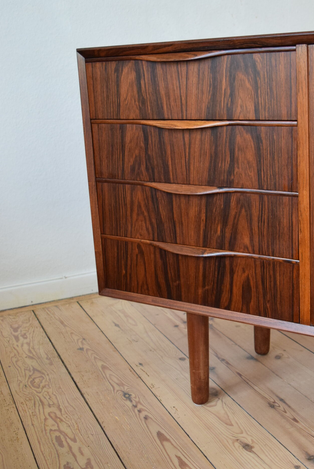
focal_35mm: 48
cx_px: 239
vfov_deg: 41.1
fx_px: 627
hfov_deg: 27.7
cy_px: 235
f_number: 3.8
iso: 1600
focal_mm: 20
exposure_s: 1/200
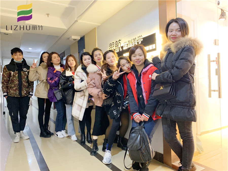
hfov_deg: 67.3
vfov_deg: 53.1
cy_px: 86
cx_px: 114
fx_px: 171
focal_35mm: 26
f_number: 1.8
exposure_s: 1/33
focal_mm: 4.25
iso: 250
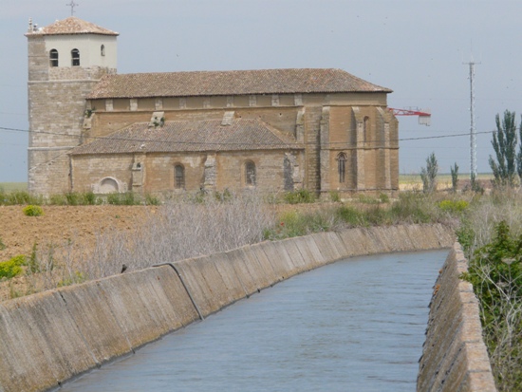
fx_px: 4119
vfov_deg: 5.4
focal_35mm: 273
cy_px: 196
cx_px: 261
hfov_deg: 7.3
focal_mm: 44.9
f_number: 8
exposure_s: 1/500
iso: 200
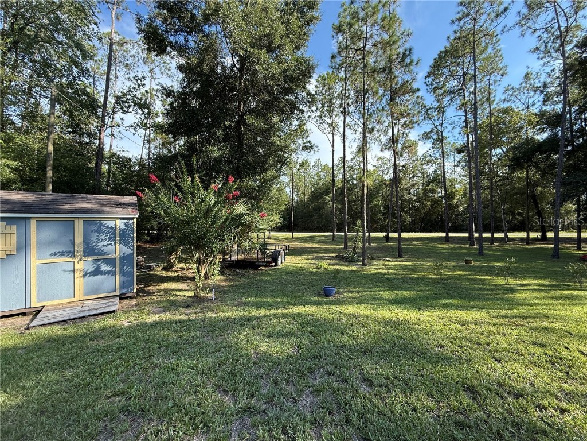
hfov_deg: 102.1
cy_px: 220
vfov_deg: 85.7
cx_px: 294
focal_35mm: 14
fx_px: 237
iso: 64
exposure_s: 1/448
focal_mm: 2.22
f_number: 2.2
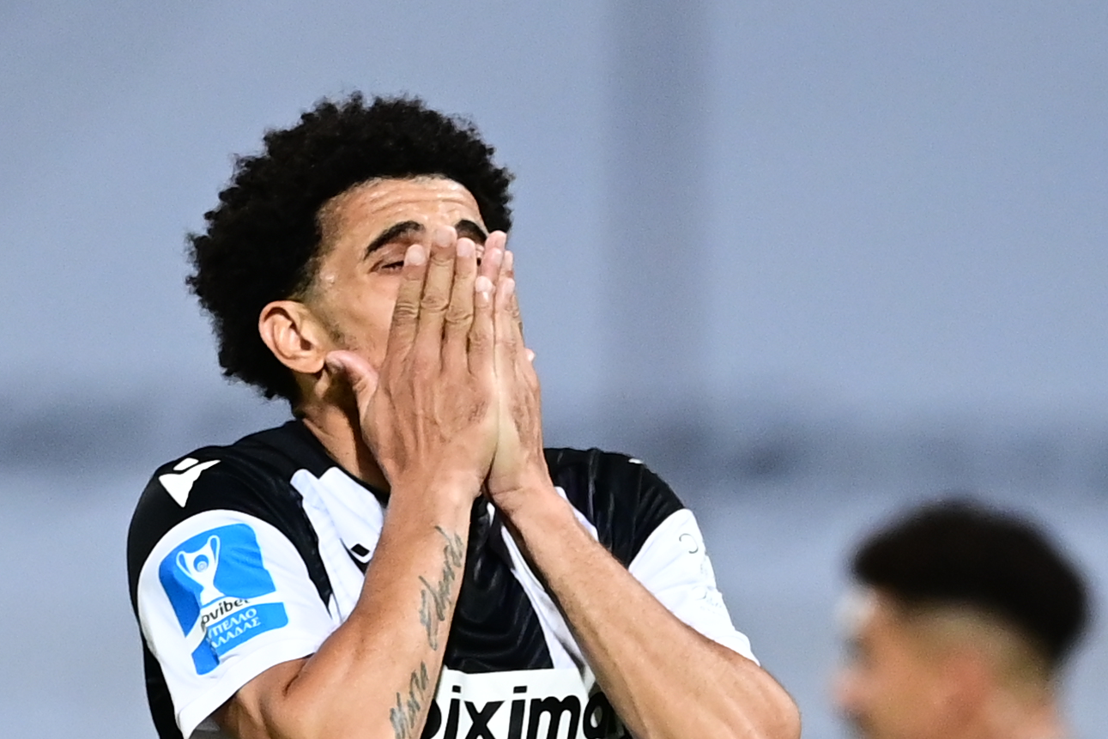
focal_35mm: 595
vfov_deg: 2.3
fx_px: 18314
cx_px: 516
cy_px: 512
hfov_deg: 3.5
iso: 3200
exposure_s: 1/1250
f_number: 3.2
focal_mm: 400
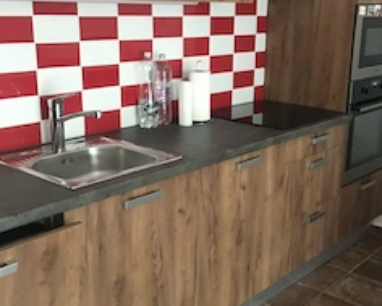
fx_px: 543
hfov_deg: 38.6
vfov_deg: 31.5
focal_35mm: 48
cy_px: 160
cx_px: 225
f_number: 2.2
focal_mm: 4.15
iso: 100
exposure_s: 1/8
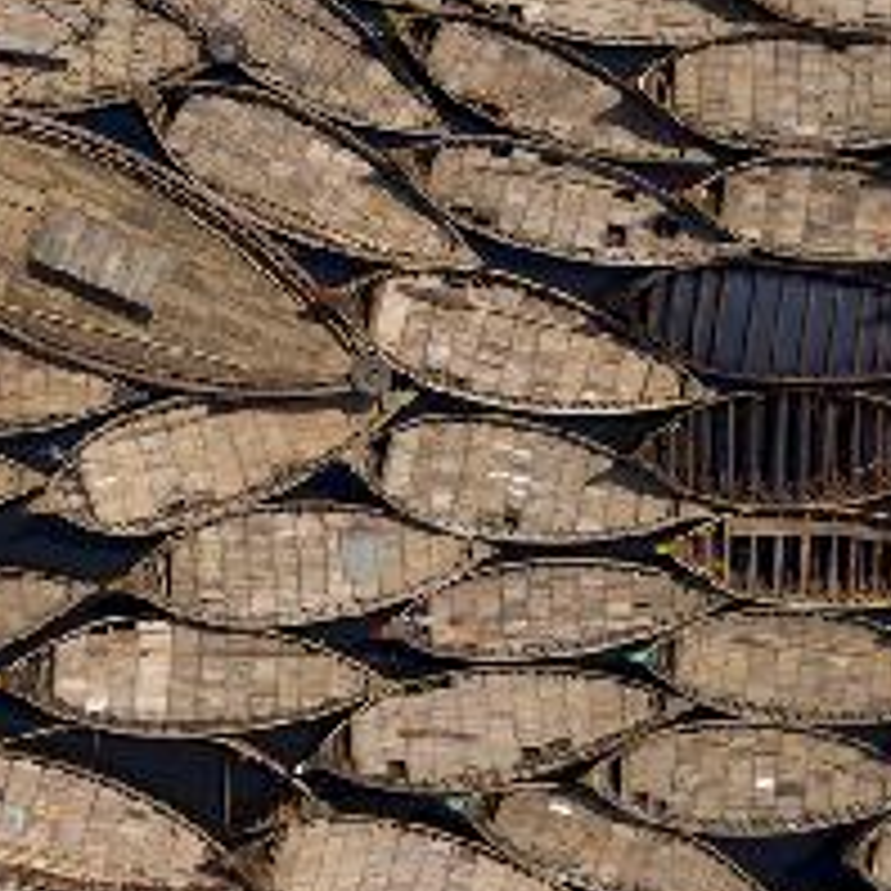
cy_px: 328
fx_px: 1573
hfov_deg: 30.2
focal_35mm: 54
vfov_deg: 31.5
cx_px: 86
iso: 100
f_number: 5.6
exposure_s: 1/640
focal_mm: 10.26
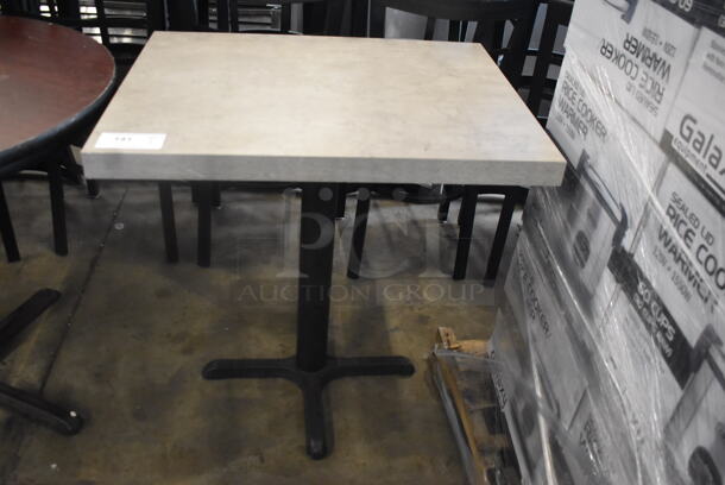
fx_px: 635
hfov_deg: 59.4
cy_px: 242
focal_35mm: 32
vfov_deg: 41.8
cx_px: 362
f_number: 3.8
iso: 4000
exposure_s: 1/125
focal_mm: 21
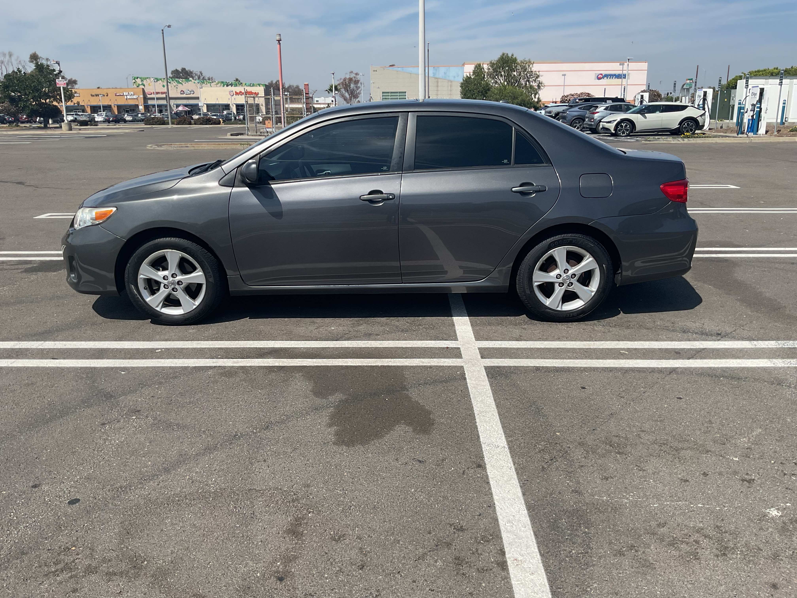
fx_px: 668
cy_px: 299
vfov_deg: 48.2
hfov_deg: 61.7
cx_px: 398
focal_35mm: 29
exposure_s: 1/2427
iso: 16
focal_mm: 3
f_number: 1.8
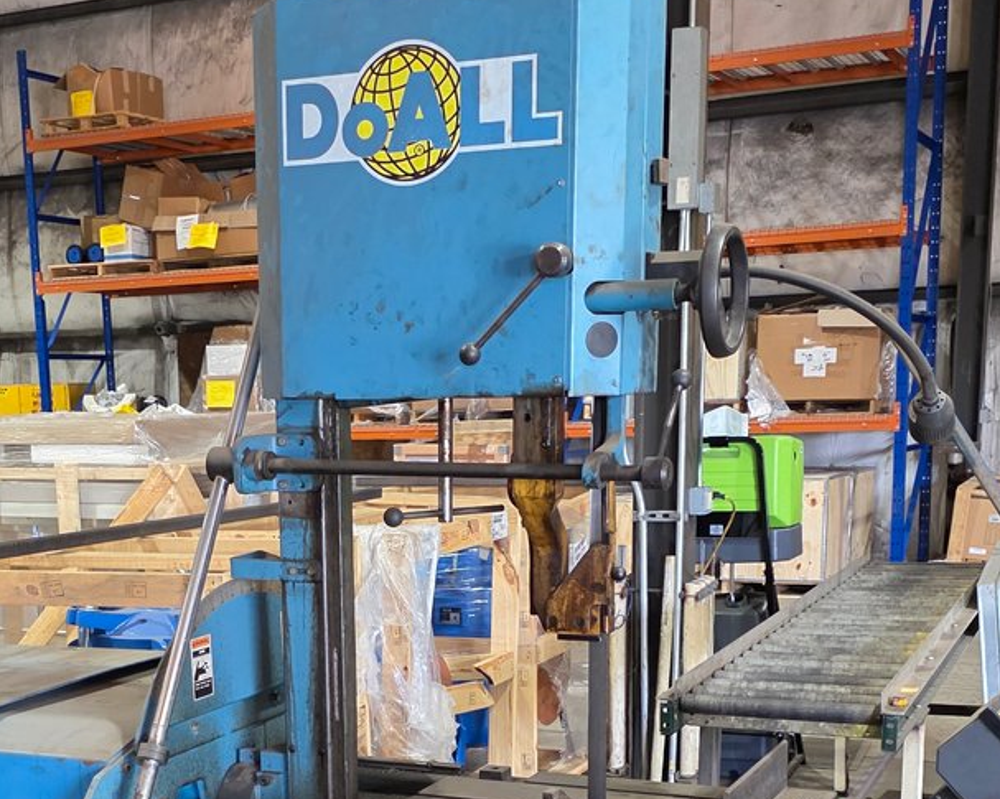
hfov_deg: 33.2
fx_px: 1657
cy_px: 729
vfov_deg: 26.2
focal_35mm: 56
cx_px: 311
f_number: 1.7
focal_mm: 6.3
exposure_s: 1/120
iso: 500
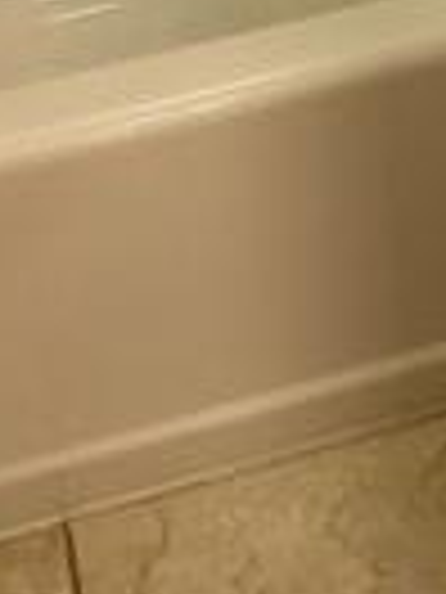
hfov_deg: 12.6
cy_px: -810
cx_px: 451
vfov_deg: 13.1
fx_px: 1993
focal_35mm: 116
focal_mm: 6.86
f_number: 1.78
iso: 160
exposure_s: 1/60
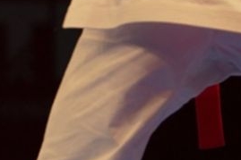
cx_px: -432
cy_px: 51
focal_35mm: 918
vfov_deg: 1.5
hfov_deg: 2.2
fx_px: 6142
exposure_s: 1/250
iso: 1250
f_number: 2.8
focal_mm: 137
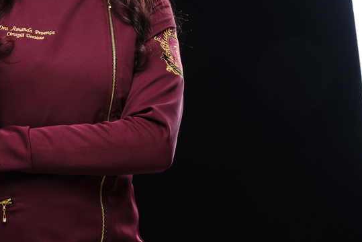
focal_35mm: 109
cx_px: 64
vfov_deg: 12.5
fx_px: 1097
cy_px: 46
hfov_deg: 18.5
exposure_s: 1/125
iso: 160
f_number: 10
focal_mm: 32.5
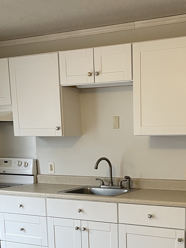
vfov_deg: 31.9
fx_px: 415
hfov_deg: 25.1
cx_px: 129
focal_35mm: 58
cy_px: 217
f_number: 1.6
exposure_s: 1/60
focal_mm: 4.2
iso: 160
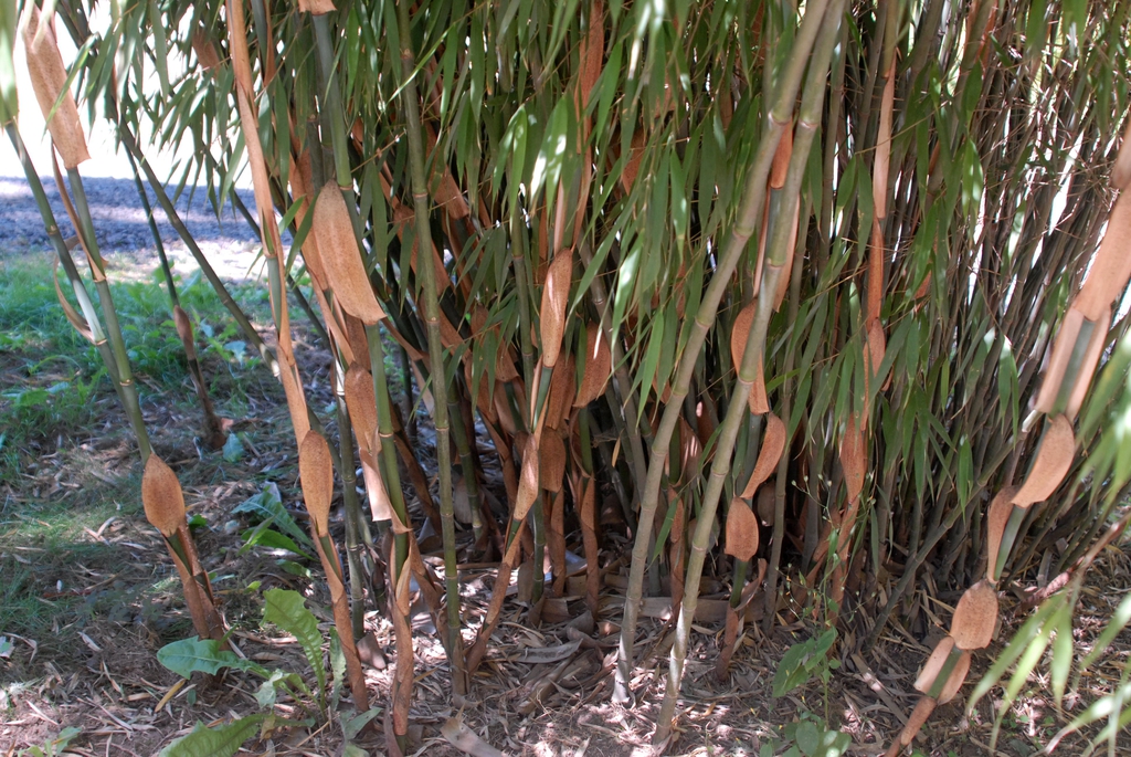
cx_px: 566
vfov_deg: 32.0
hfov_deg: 46.4
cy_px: 378
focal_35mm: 42
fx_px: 1321
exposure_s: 1/80
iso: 400
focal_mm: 28
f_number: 4.5
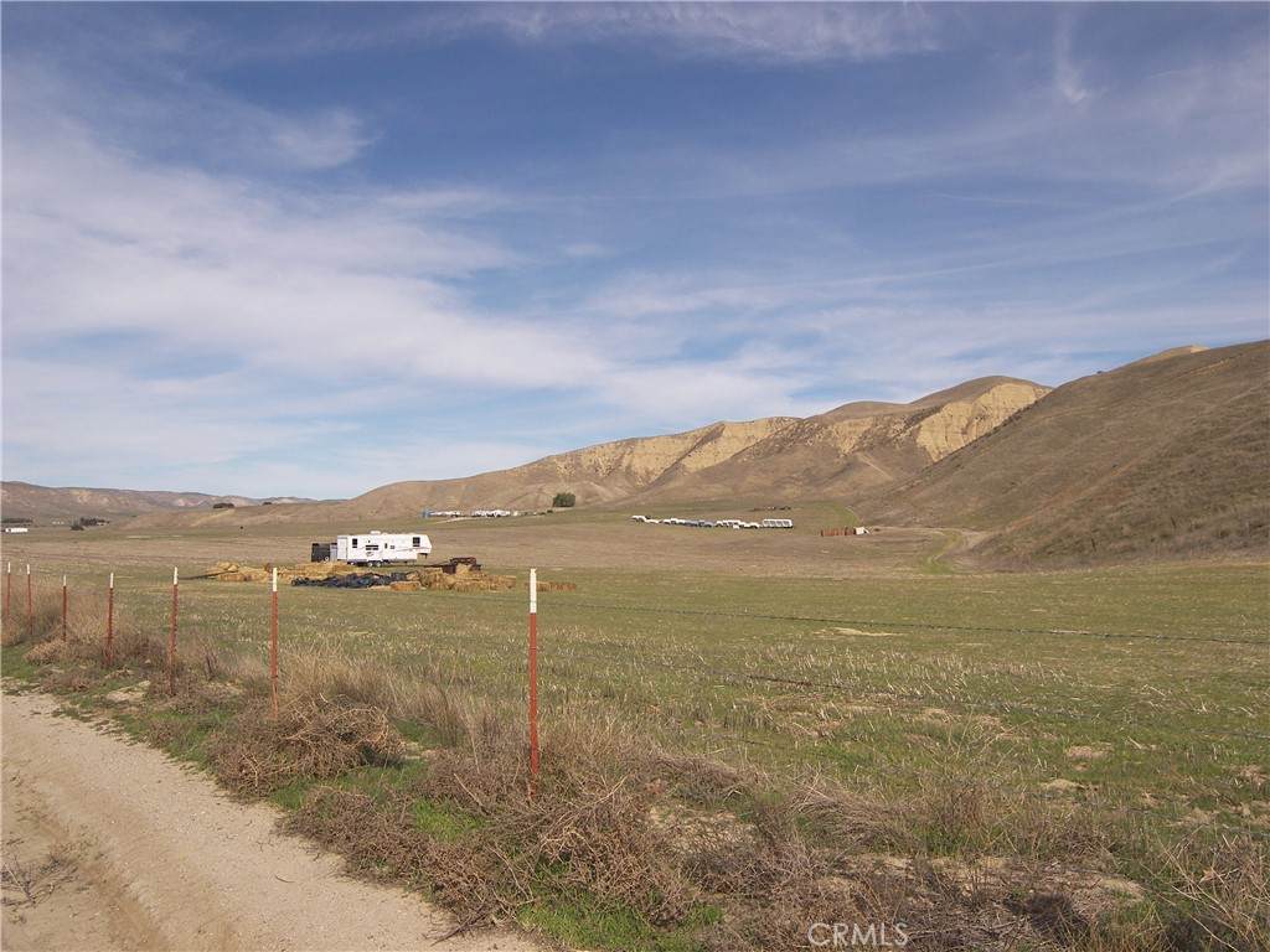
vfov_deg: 49.7
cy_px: 476
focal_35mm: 28
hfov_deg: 63.4
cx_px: 635
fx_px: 1027
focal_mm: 5.8
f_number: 2.8
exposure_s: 1/1250
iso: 50
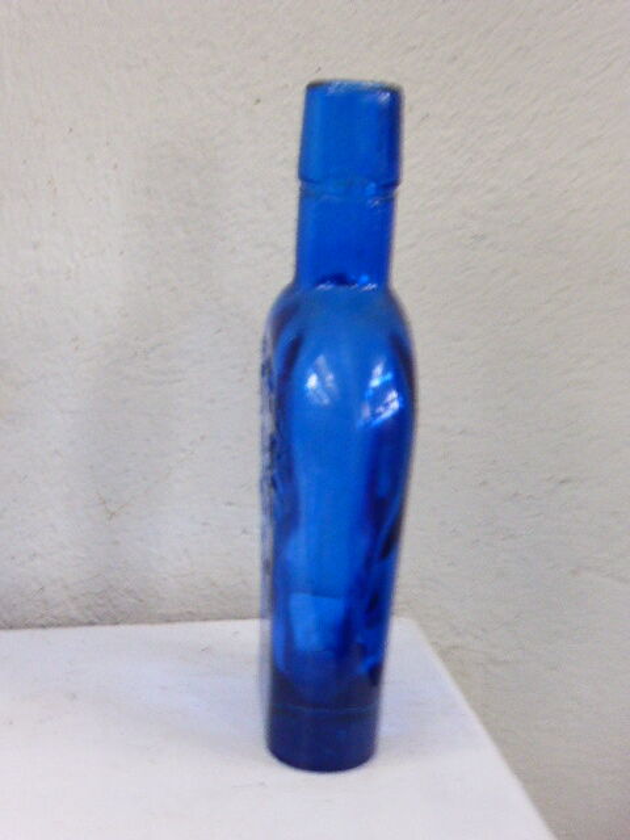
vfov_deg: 31.2
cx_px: 315
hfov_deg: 23.7
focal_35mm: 62
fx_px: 1505
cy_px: 420
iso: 400
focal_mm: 11
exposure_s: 1/5
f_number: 4.8
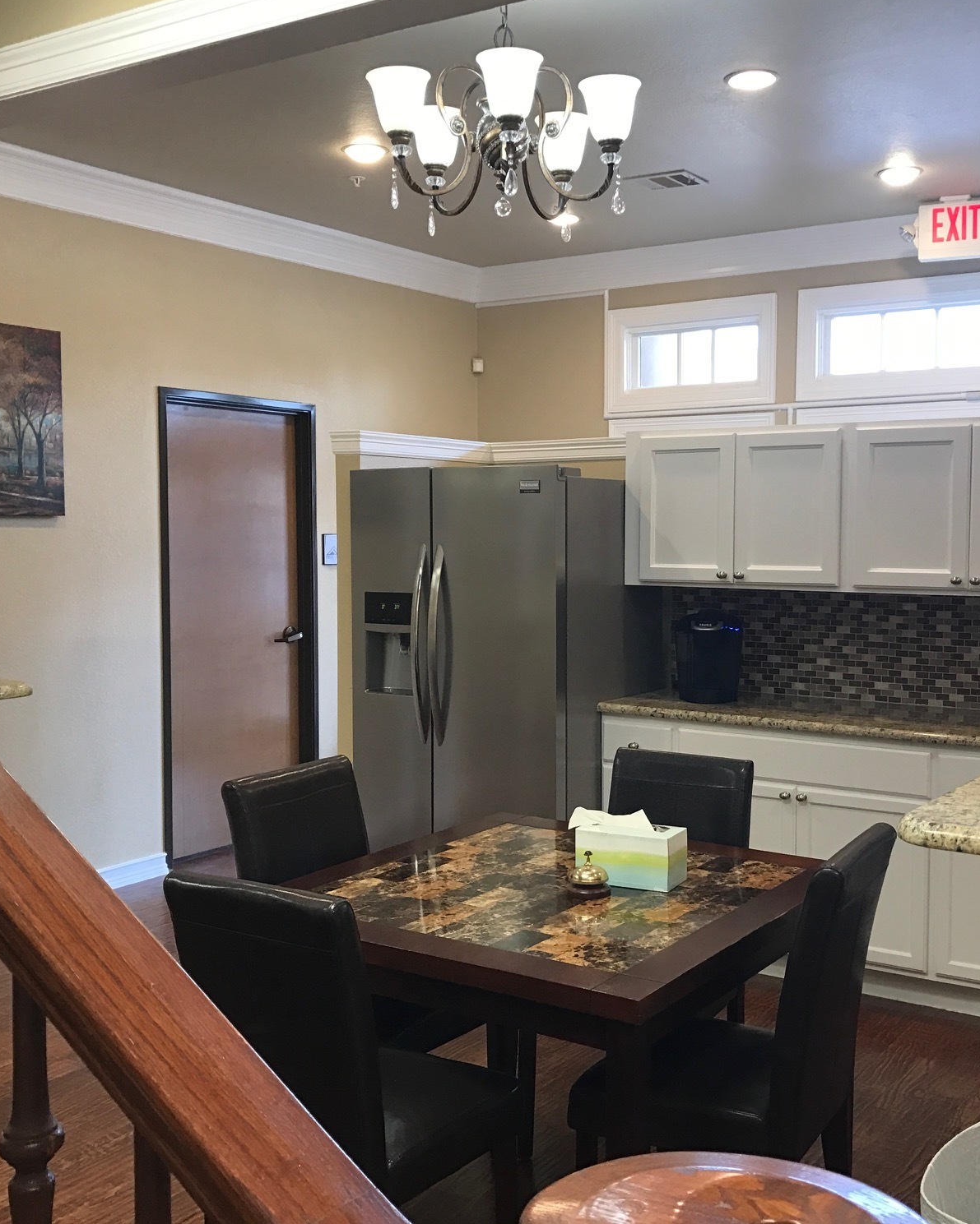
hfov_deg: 40.0
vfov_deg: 49.1
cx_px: 587
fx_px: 1342
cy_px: 603
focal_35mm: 37
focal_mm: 3.99
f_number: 1.8
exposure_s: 1/30
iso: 25
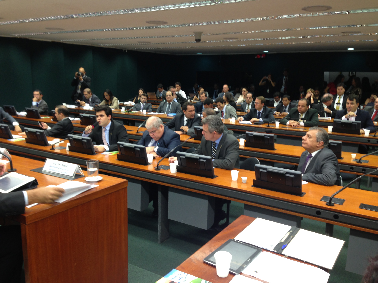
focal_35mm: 33
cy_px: 142
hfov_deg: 55.4
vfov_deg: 42.9
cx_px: 189
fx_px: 360
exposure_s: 1/20
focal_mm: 4.13
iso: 50
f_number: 2.4
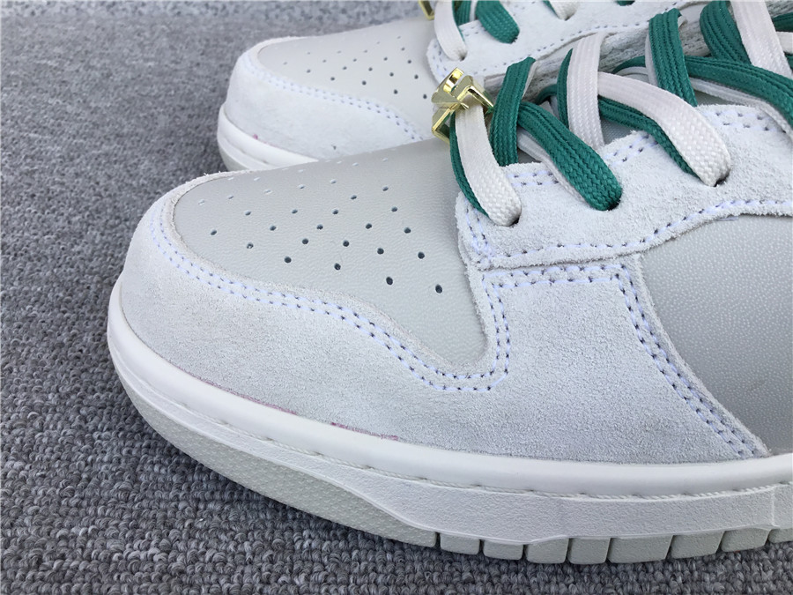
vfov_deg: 45.4
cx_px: 396
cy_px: 298
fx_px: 710
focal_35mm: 31
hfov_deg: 58.4
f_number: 2.4
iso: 25
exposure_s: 1/485
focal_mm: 3.3
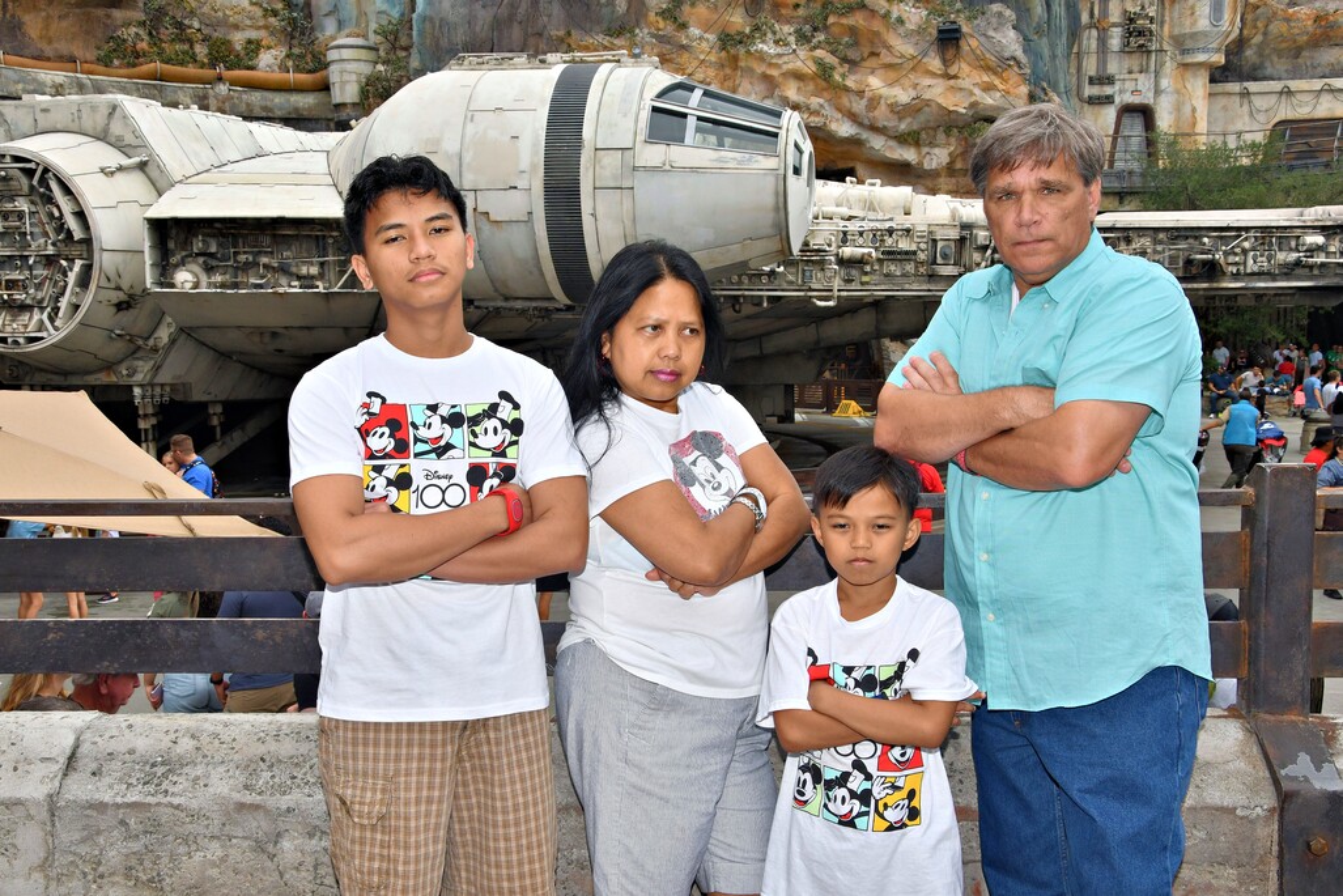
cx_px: 672
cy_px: 448
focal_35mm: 39
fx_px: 1455
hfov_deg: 49.5
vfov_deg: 34.2
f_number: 11
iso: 400
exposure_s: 1/250
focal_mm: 26
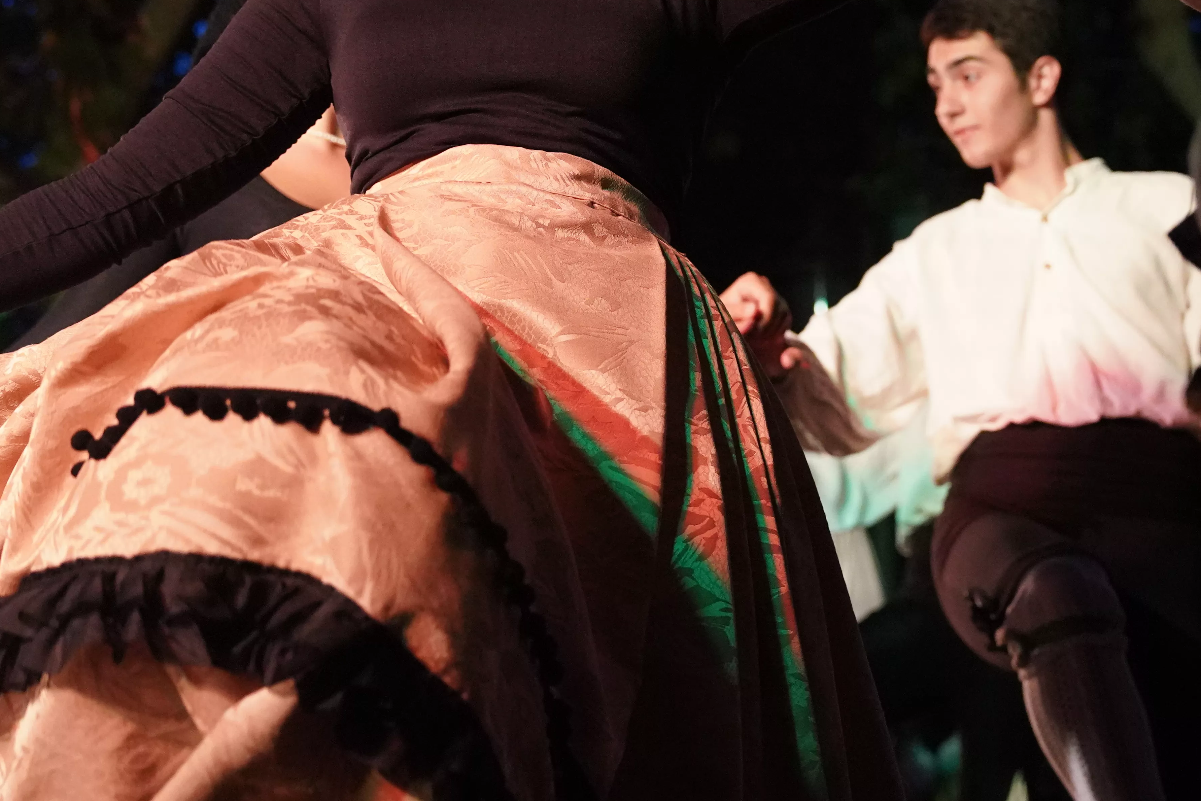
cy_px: 377
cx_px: 758
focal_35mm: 78
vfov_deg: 17.5
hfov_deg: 25.9
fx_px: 2602
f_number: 2.8
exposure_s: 1/500
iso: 5000
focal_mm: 35
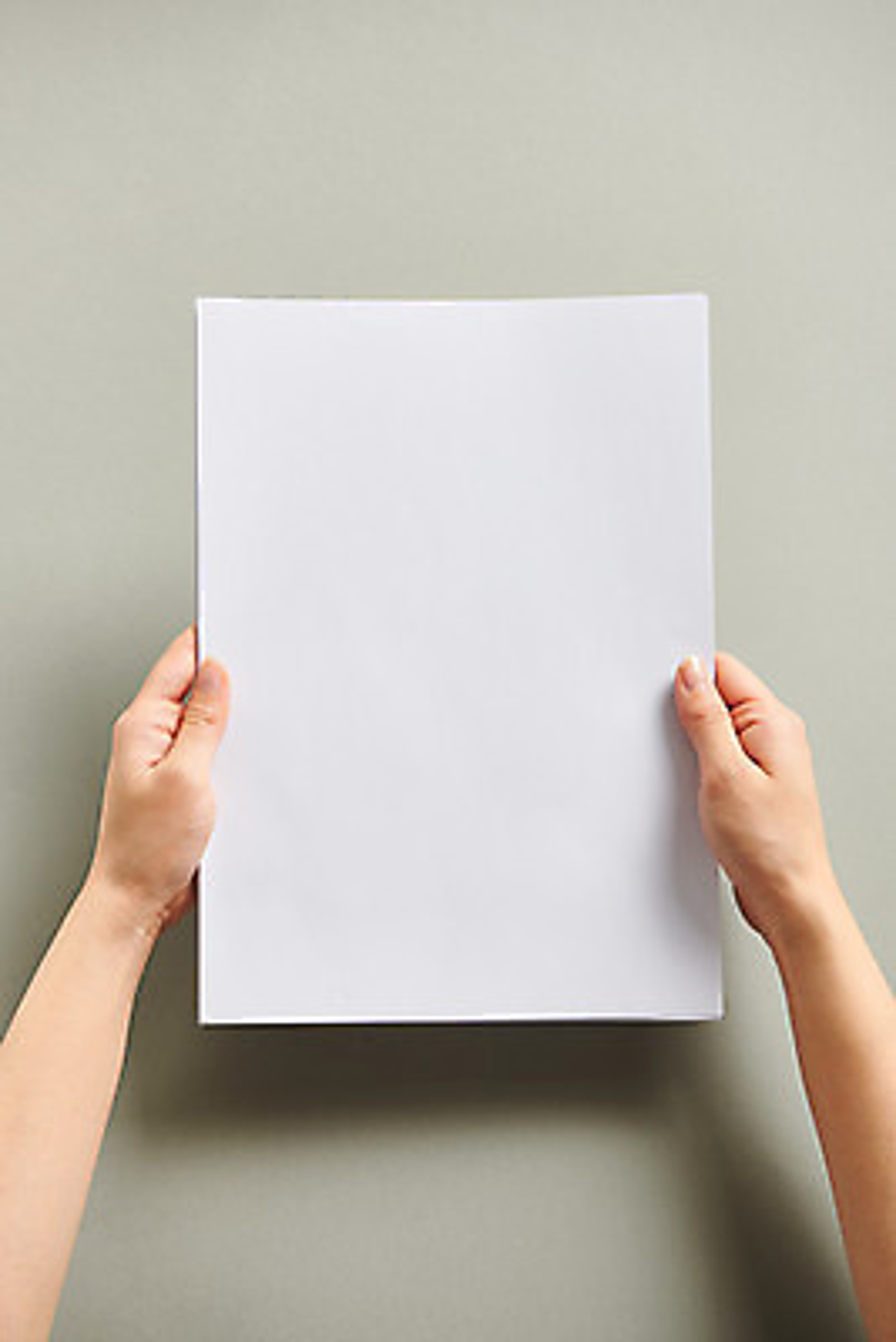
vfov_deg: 28.8
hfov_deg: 19.5
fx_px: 2611
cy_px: 671
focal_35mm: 70
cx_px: 448
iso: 100
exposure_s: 1/125
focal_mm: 70
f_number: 6.3
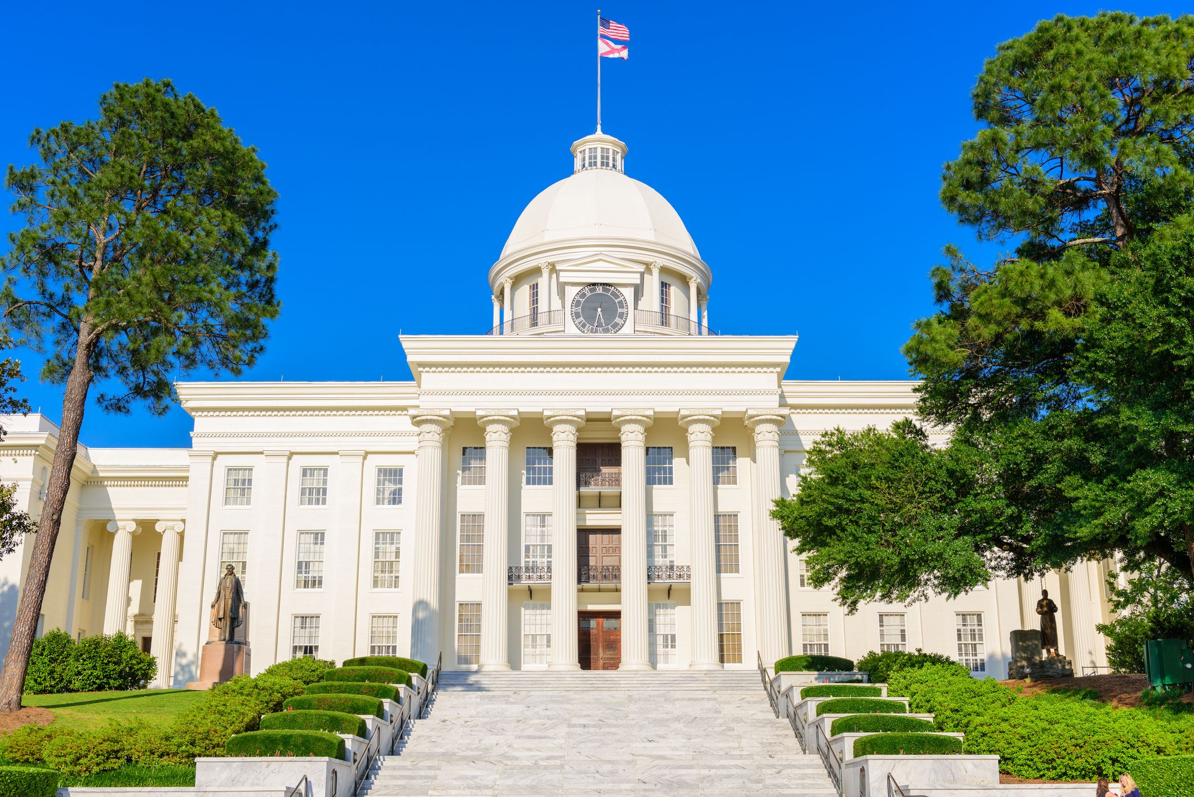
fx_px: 1460
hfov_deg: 44.5
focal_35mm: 44
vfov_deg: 30.5
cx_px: 597
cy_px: 398
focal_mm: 44
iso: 64
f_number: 7.1
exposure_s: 1/200
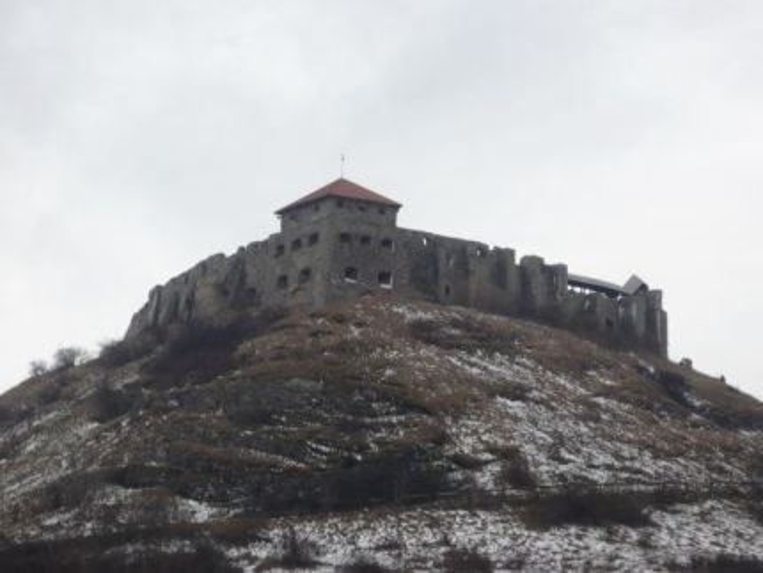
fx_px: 2272
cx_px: 382
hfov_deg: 19.1
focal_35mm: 103
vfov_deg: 14.4
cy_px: 286
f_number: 5.7
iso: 100
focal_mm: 15.3
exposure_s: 1/200
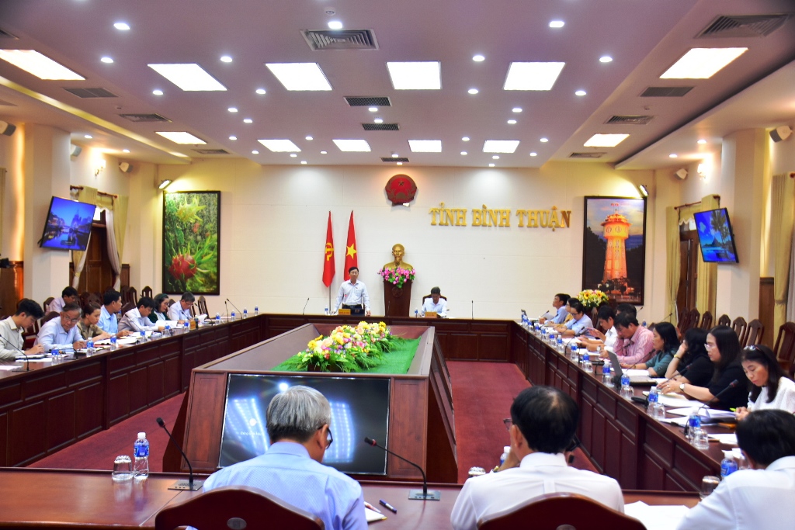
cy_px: 265
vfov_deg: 38.4
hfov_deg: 55.1
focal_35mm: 34
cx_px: 398
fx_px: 762
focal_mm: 23
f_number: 3.8
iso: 720
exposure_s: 1/40
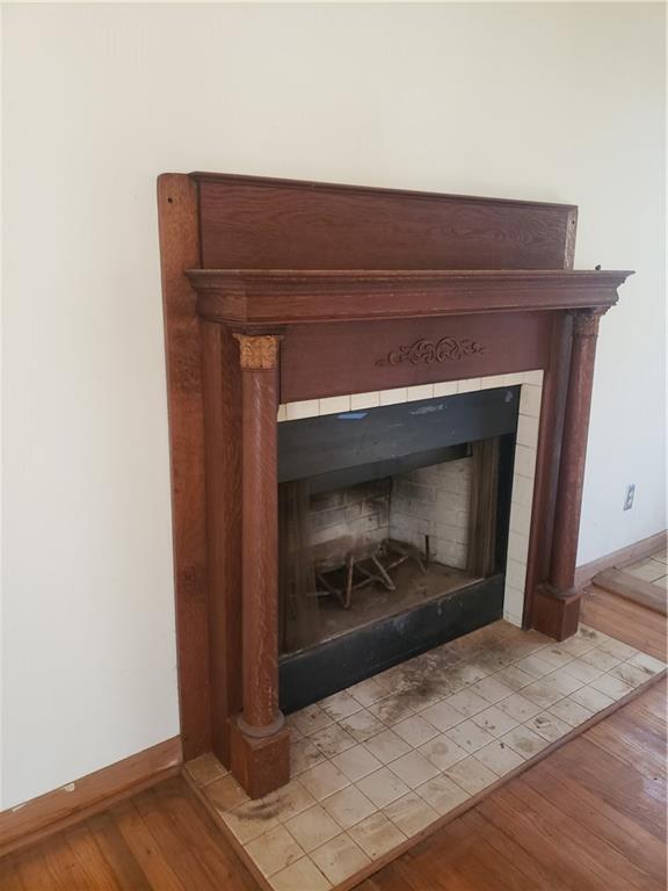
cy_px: 446
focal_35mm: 26
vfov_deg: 67.3
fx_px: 669
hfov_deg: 53.1
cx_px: 334
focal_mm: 4.3
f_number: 1.5
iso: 250
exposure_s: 1/24
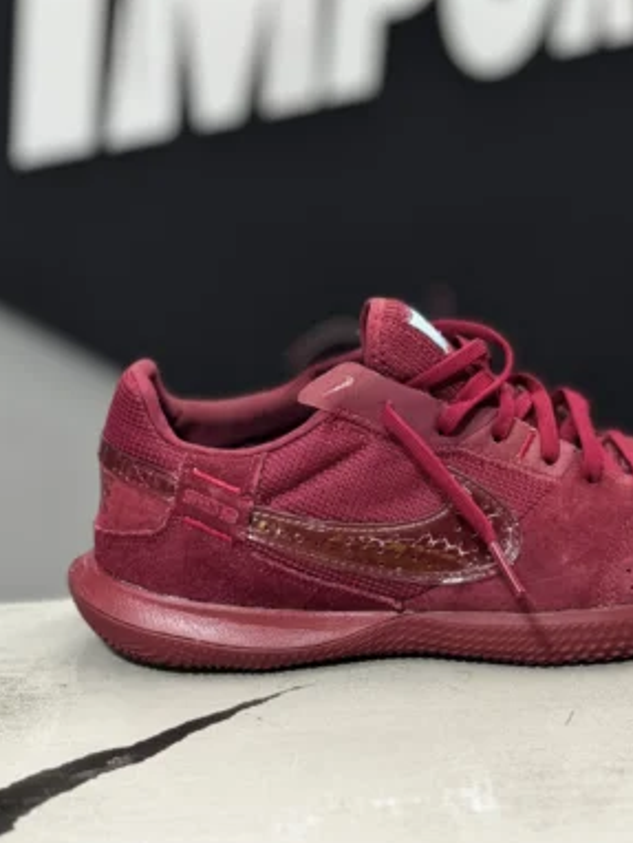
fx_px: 1754
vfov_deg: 26.8
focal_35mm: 72
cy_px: 255
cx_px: 393
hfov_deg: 20.4
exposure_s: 1/40
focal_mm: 6.76
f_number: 1.78
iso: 250
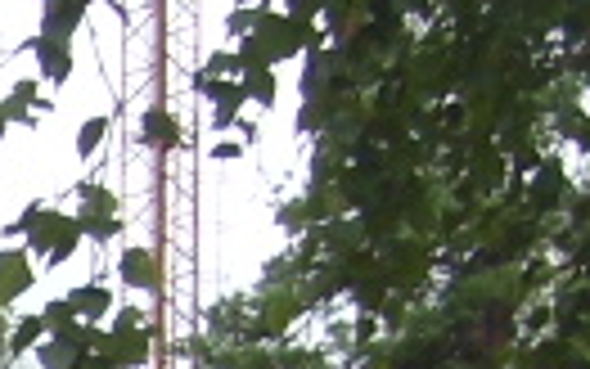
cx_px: -973
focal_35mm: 290
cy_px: 999
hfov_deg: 6.7
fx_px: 4665
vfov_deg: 4.4
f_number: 2.8
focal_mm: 5.8
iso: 50
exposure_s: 1/707
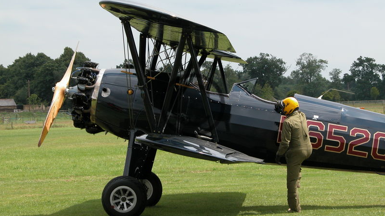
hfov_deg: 18.3
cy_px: 105
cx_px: 192
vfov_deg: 10.4
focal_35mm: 117
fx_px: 1194
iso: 100
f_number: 5.2
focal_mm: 27.3
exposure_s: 1/420
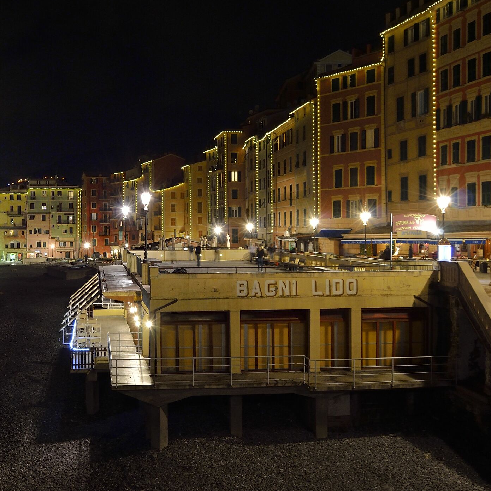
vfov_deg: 40.3
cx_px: 135
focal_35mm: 42
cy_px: 239
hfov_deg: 39.4
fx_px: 670
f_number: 7.1
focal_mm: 19
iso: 400
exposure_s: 1
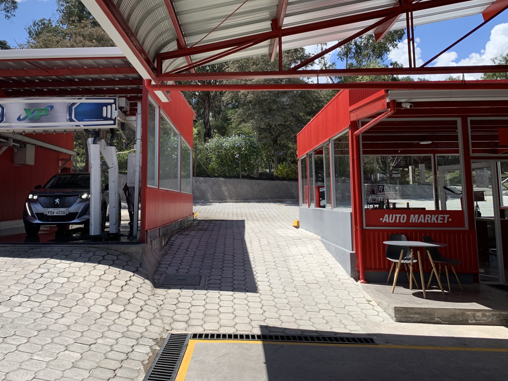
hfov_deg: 54.9
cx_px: 200
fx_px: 484
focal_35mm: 33
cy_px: 149
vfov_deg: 42.7
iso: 25
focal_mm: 4.25
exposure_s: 1/1634
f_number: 1.8
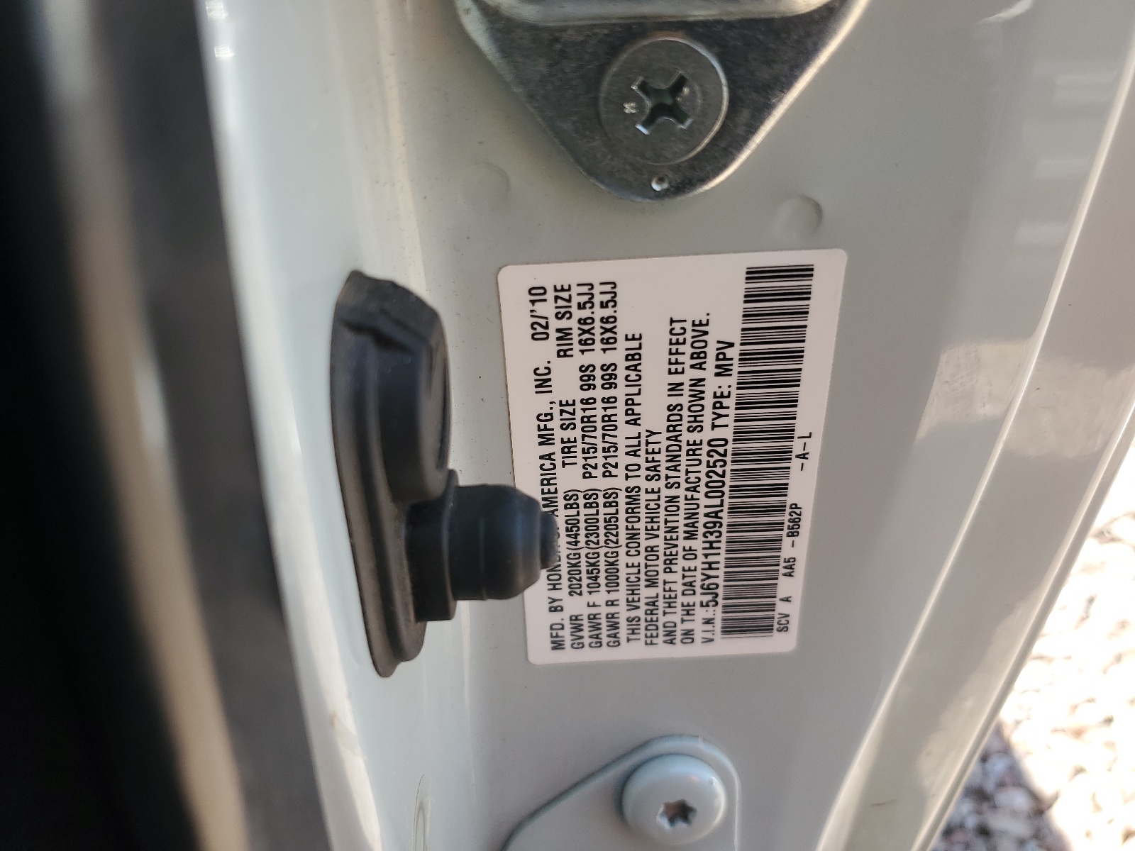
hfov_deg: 67.3
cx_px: 568
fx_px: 852
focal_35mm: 26
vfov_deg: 53.1
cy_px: 426
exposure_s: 1/345
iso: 50
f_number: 1.5
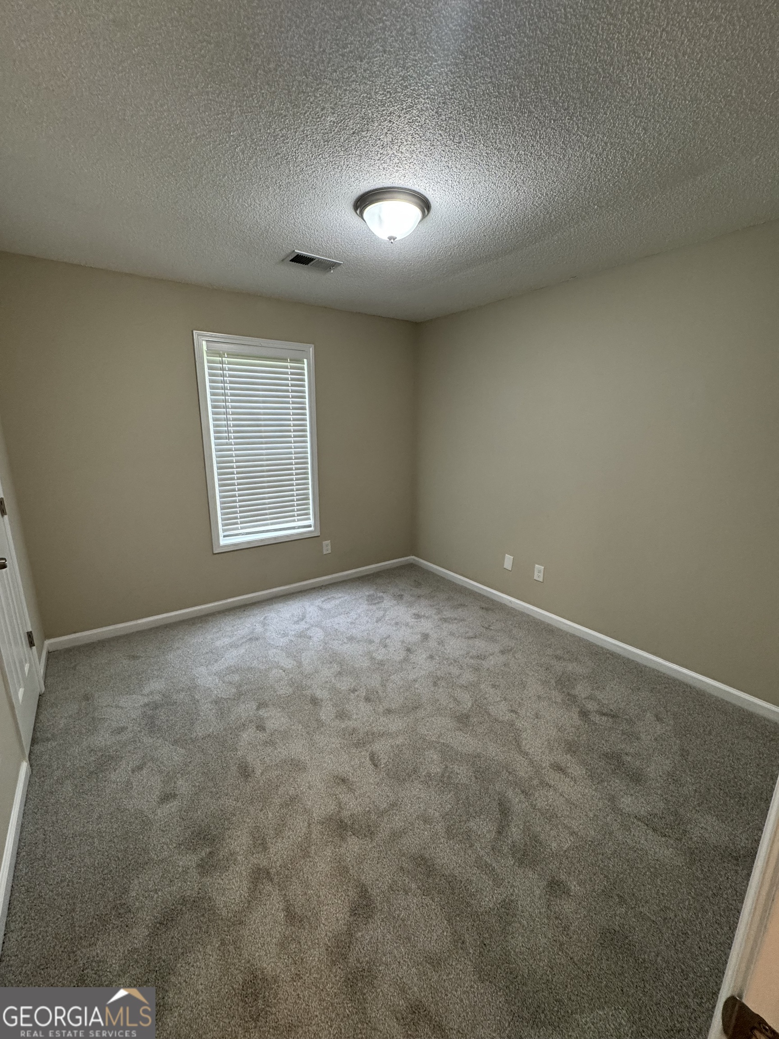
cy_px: 520
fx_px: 420
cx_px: 390
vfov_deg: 102.1
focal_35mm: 14
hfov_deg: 85.7
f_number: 2.2
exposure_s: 1/120
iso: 250
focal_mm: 2.22
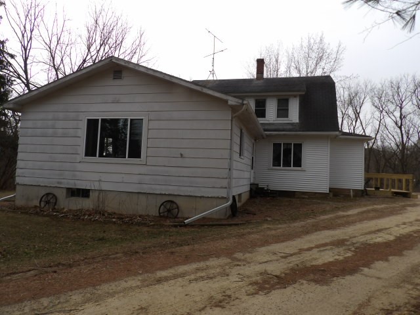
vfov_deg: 56.8
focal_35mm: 24
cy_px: 158
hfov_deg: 71.6
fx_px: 291
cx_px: 210
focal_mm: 4.3
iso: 100
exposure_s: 1/693
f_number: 3.2
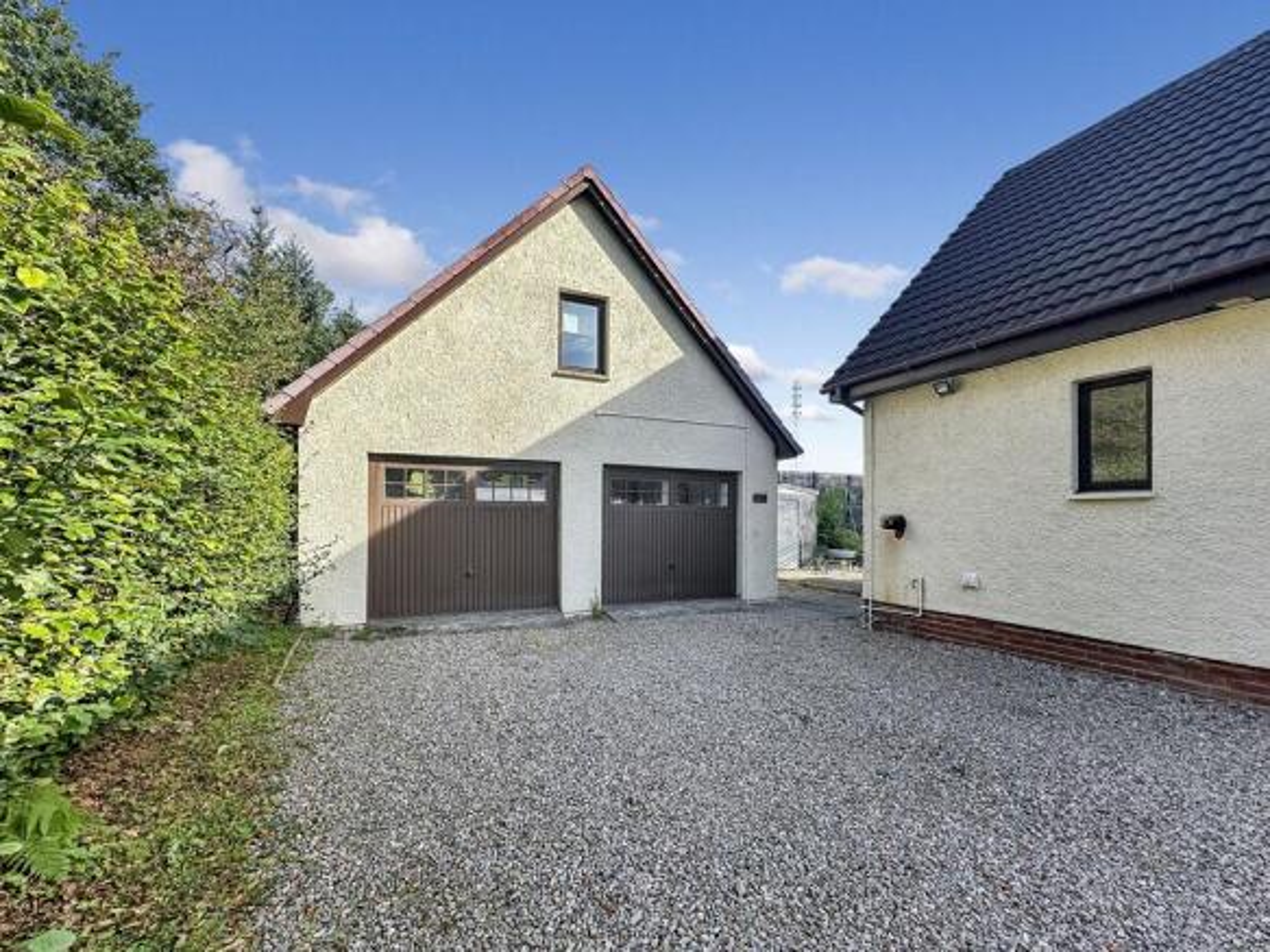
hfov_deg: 102.1
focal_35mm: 14
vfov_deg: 85.7
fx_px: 514
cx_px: 635
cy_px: 476
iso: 50
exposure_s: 1/1435
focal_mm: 2.22
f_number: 2.2
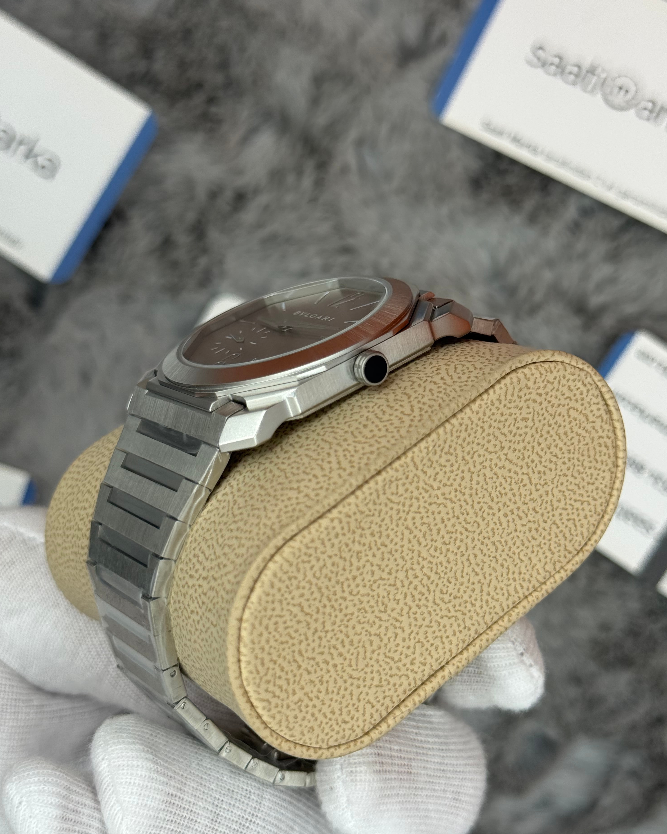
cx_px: 331
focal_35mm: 51
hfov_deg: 29.7
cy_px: 408
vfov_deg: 36.7
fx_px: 1259
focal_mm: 6.76
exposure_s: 1/1041
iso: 100
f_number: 1.78
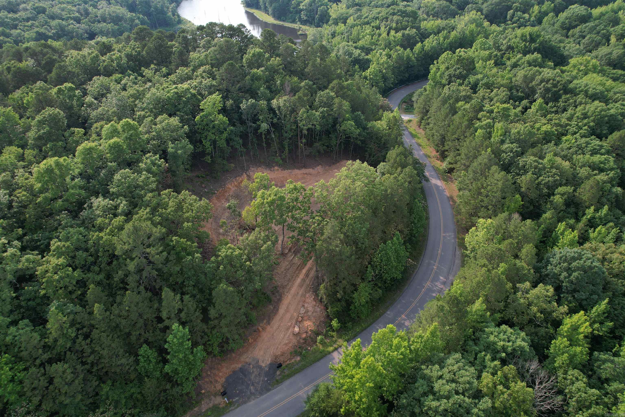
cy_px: 208
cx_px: 312
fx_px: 382
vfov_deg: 57.2
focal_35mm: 22
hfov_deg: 78.6
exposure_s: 1/640
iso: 100
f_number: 2.8
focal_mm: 8.38
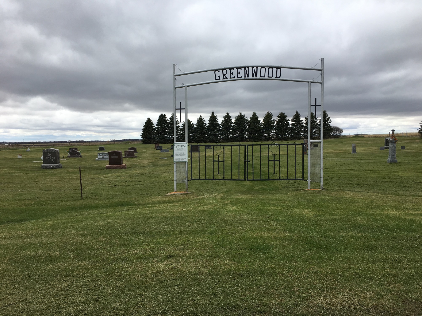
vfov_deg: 48.2
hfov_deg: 61.7
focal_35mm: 29
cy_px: 158
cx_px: 211
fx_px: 354
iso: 25
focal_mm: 4.15
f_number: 2.2
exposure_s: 1/1221
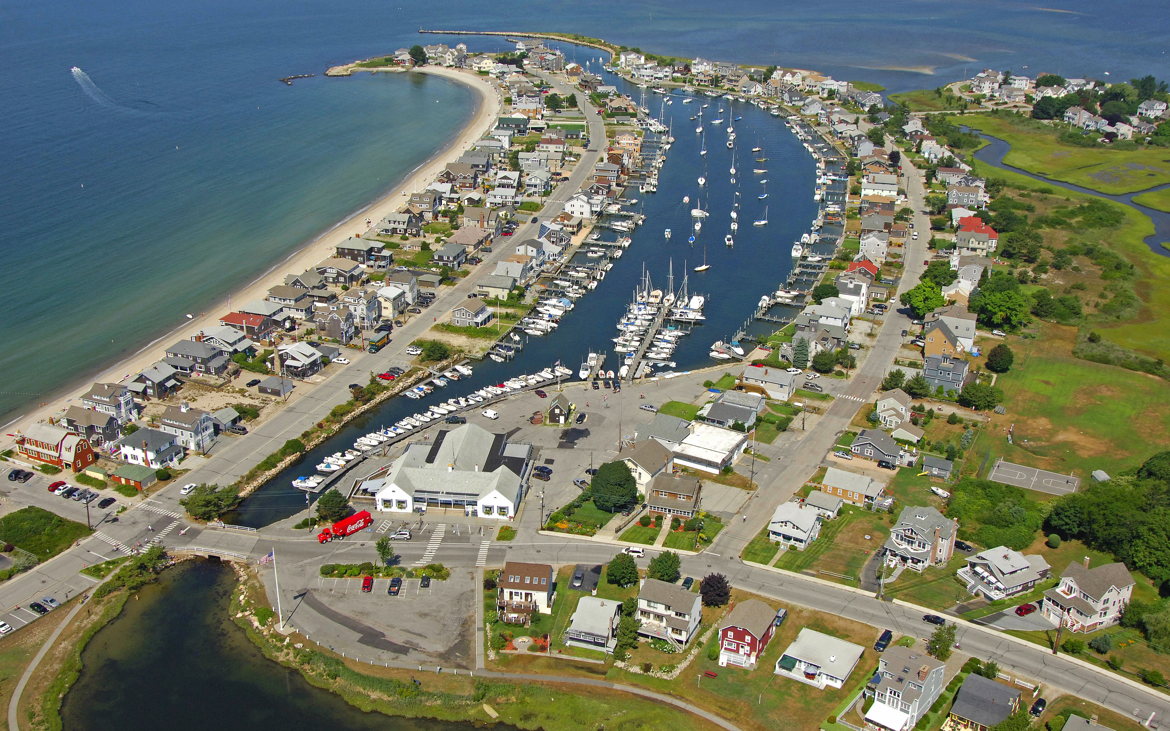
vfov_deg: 34.4
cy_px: 356
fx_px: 1180
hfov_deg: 52.8
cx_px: 588
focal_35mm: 37
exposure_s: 1/1000
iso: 400
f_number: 9
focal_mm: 24
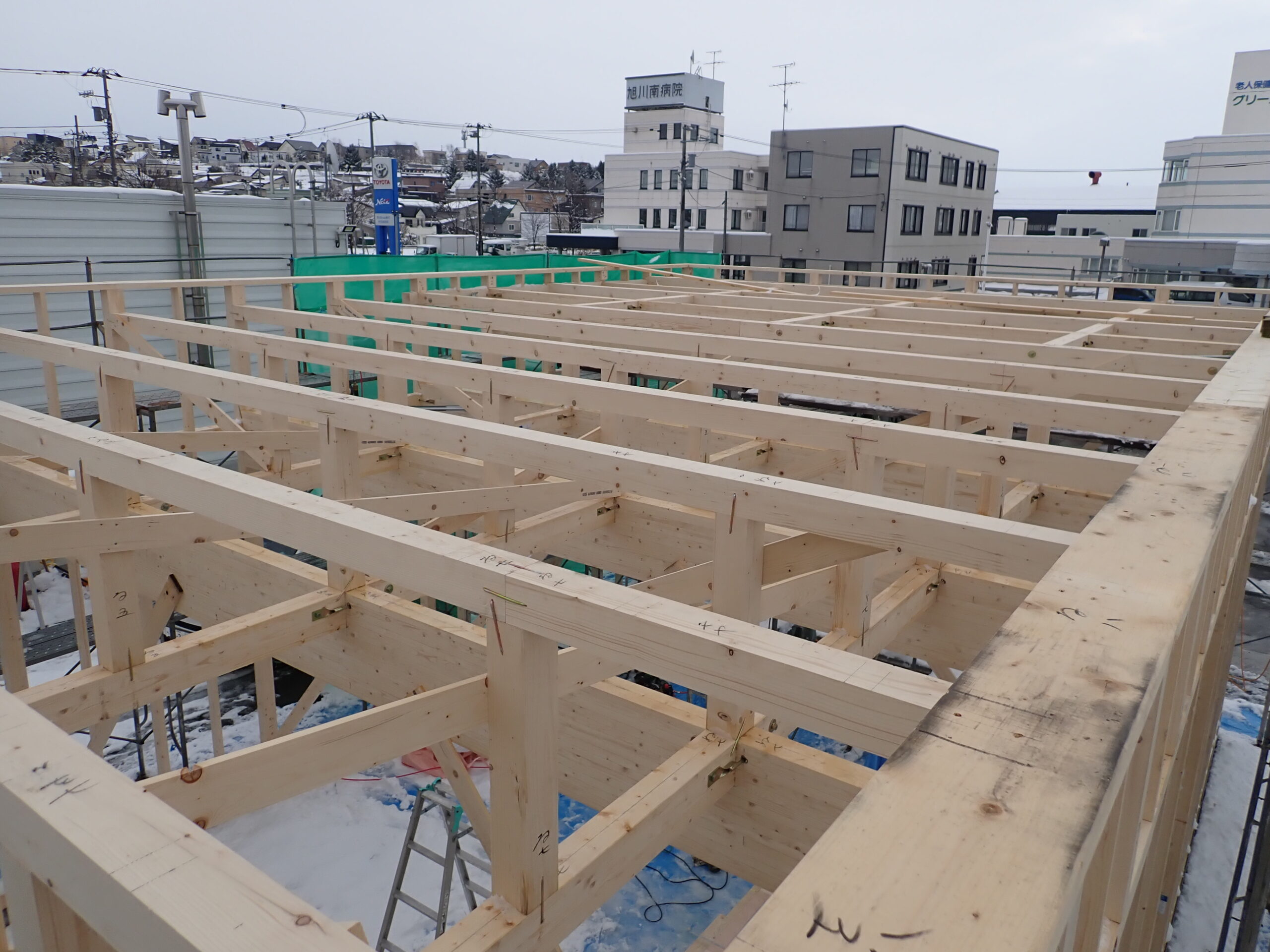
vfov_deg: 54.9
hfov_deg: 69.4
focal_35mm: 25
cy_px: 476
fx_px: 917
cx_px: 635
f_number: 8
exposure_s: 1/160
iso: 100
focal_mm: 4.5
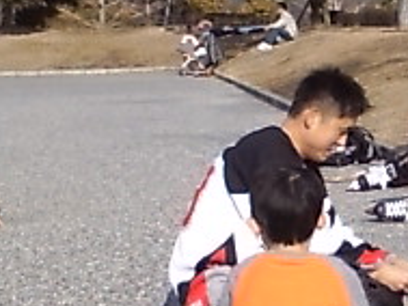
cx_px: 393
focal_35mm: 98
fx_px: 1156
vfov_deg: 15.1
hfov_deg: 19.5
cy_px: 181
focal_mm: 3.73
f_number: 3.5
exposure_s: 1/833
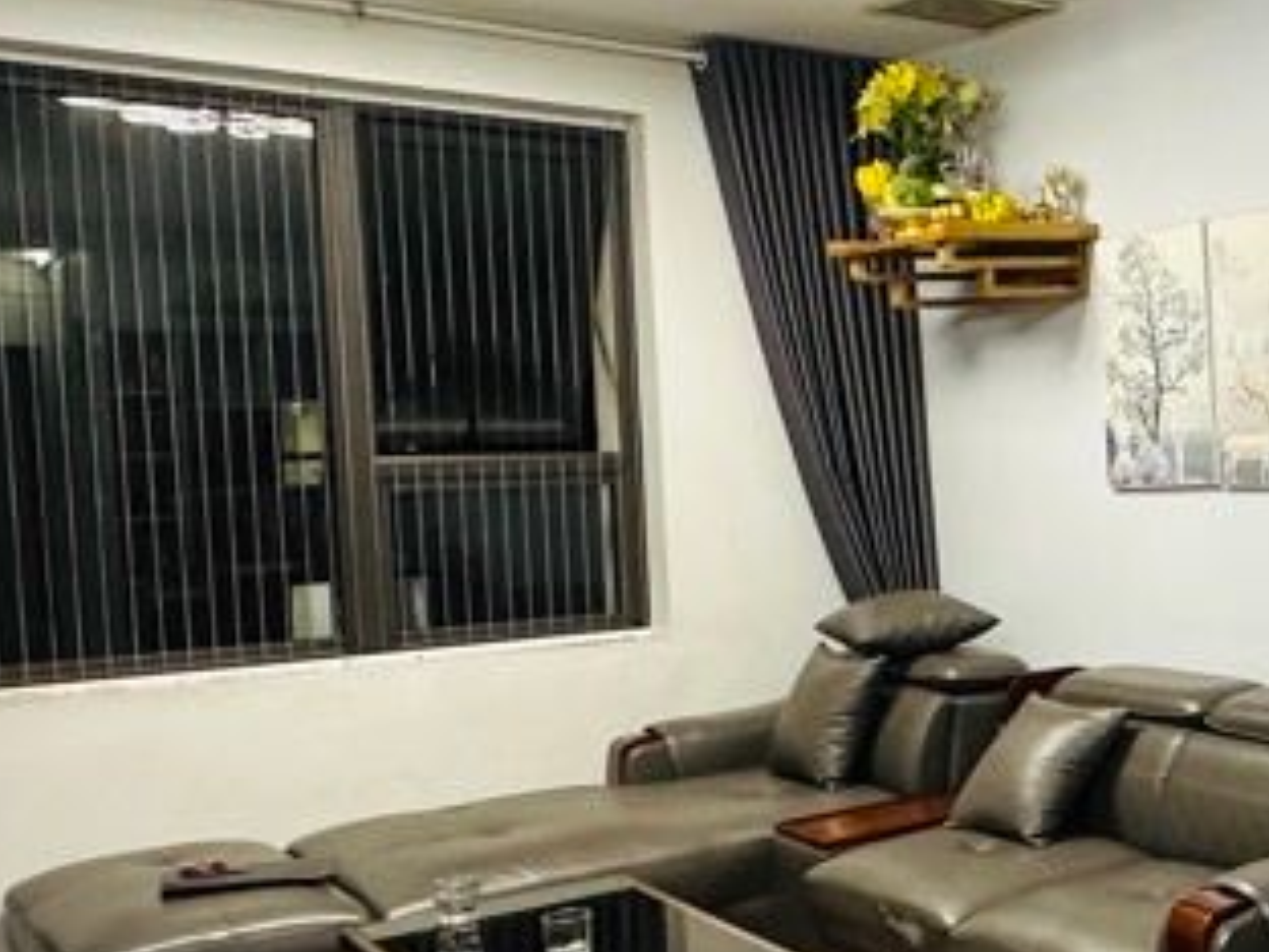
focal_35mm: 46
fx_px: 1686
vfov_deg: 31.5
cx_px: 1432
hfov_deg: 34.8
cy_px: 517
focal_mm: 2.22
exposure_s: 1/100
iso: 320
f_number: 2.2
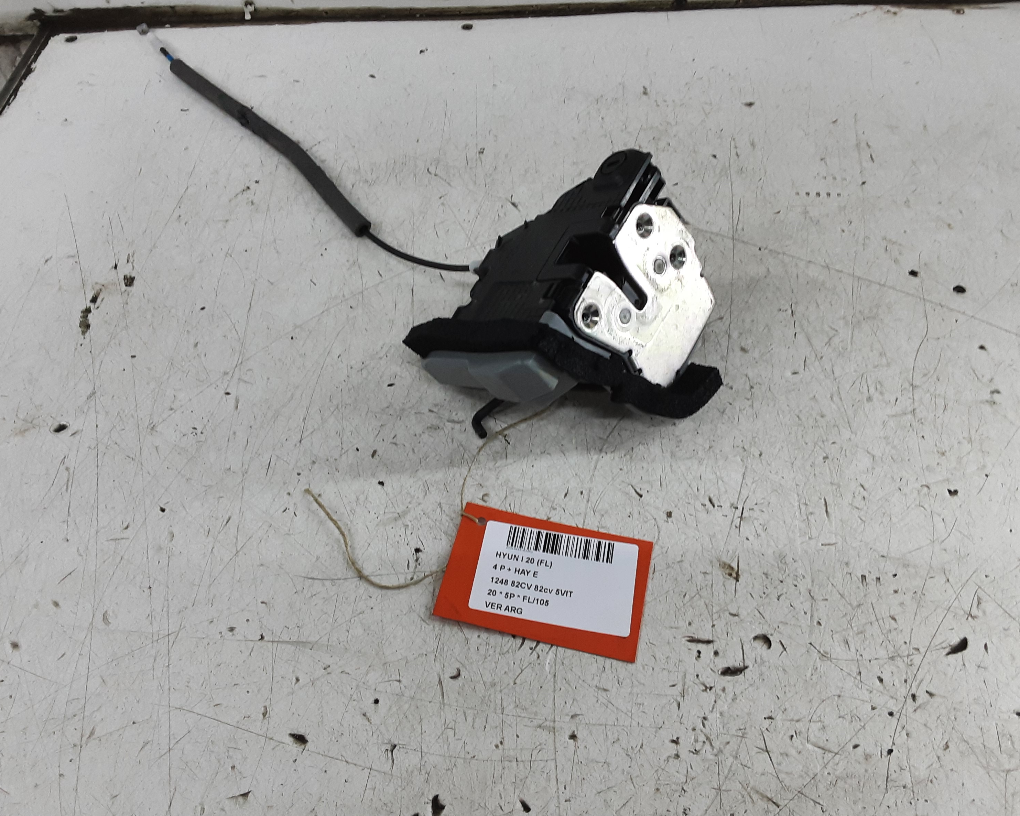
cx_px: 476
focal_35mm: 29
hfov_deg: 60.4
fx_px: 875
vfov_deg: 50.0
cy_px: 398
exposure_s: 1/50
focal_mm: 2.91
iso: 100
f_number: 1.9
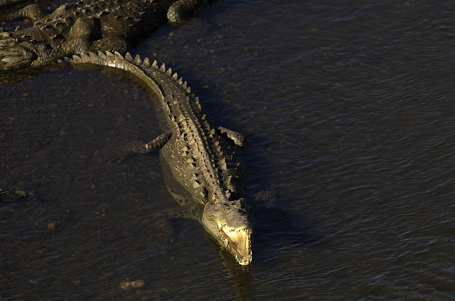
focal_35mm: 315
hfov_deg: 6.6
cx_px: 228
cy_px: 150
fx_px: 3973
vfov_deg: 4.3
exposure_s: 1/1000
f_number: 5.6
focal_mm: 210
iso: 400
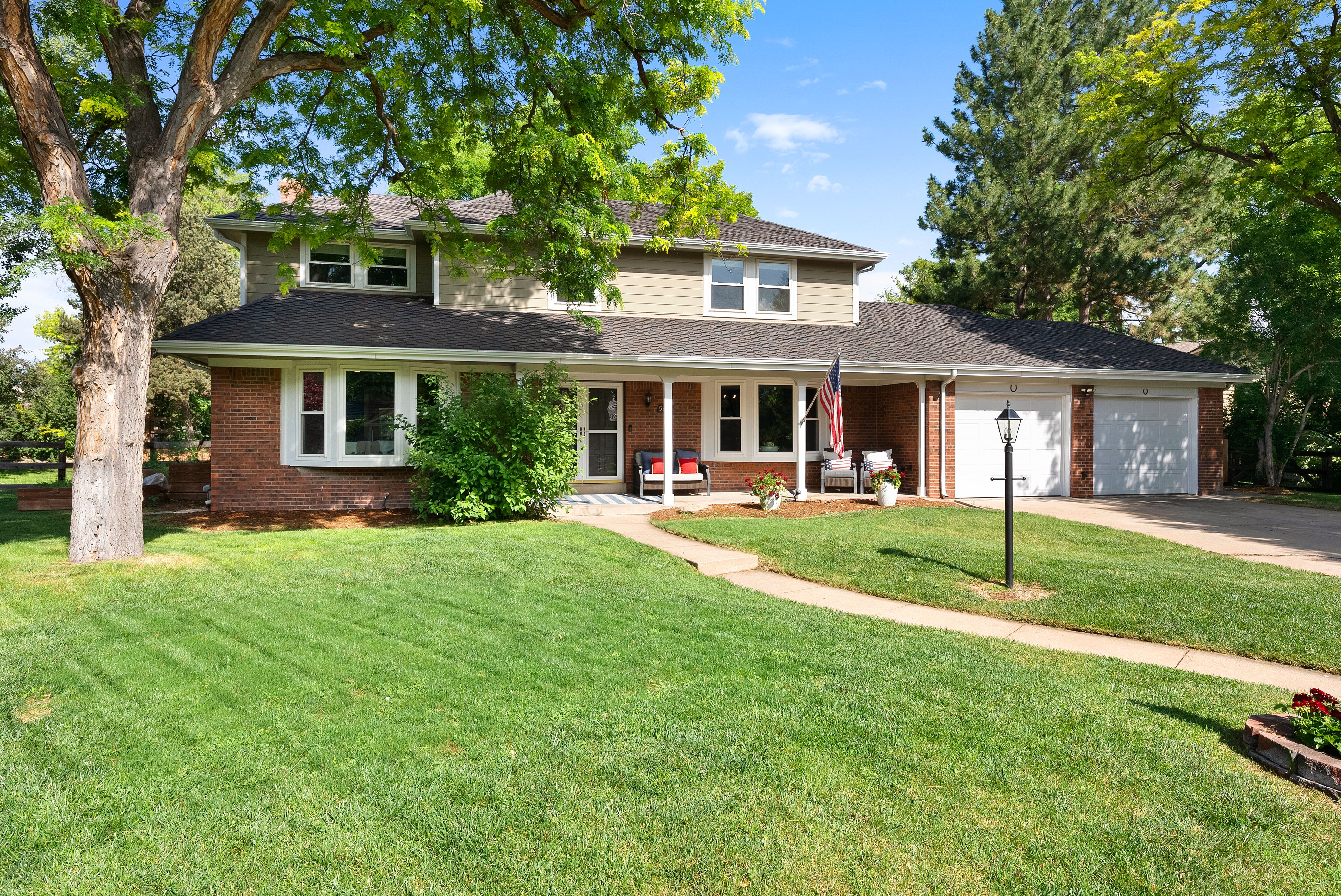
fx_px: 783
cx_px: 670
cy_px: 448
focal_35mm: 21
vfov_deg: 59.6
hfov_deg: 81.2
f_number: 9
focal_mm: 21
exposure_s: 1/320
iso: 200
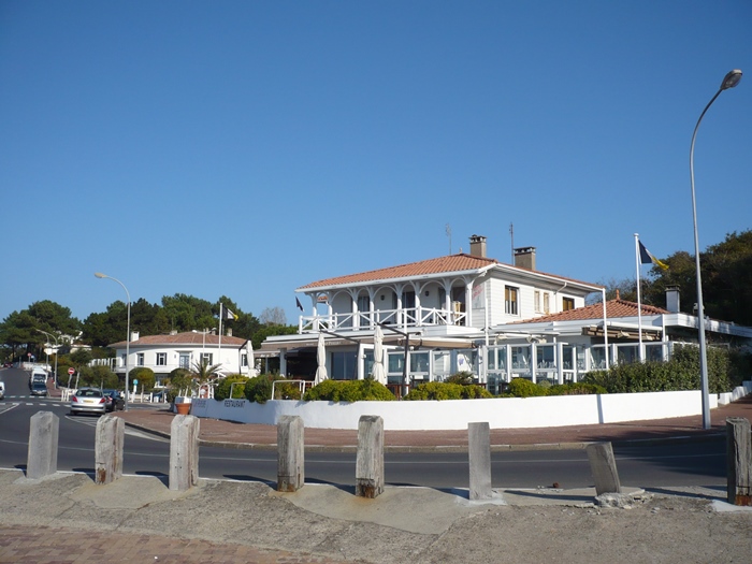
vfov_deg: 40.7
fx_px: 760
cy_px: 282
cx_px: 376
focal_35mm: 35
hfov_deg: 52.6
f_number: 8
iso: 100
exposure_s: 1/400
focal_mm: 5.8
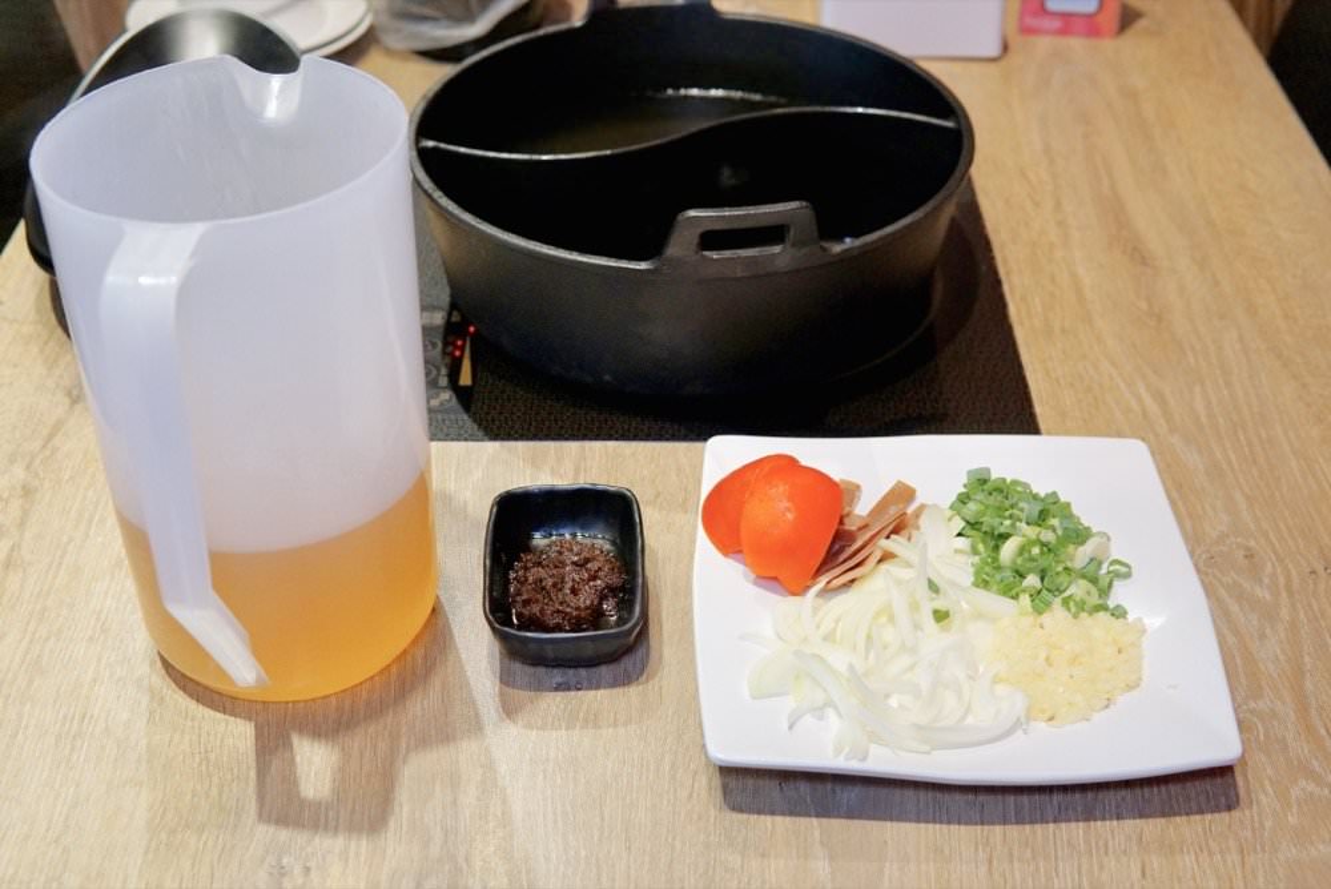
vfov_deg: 29.9
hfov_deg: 43.6
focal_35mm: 45
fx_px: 1665
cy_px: 444
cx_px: 666
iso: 1250
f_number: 4
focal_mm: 30
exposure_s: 1/160
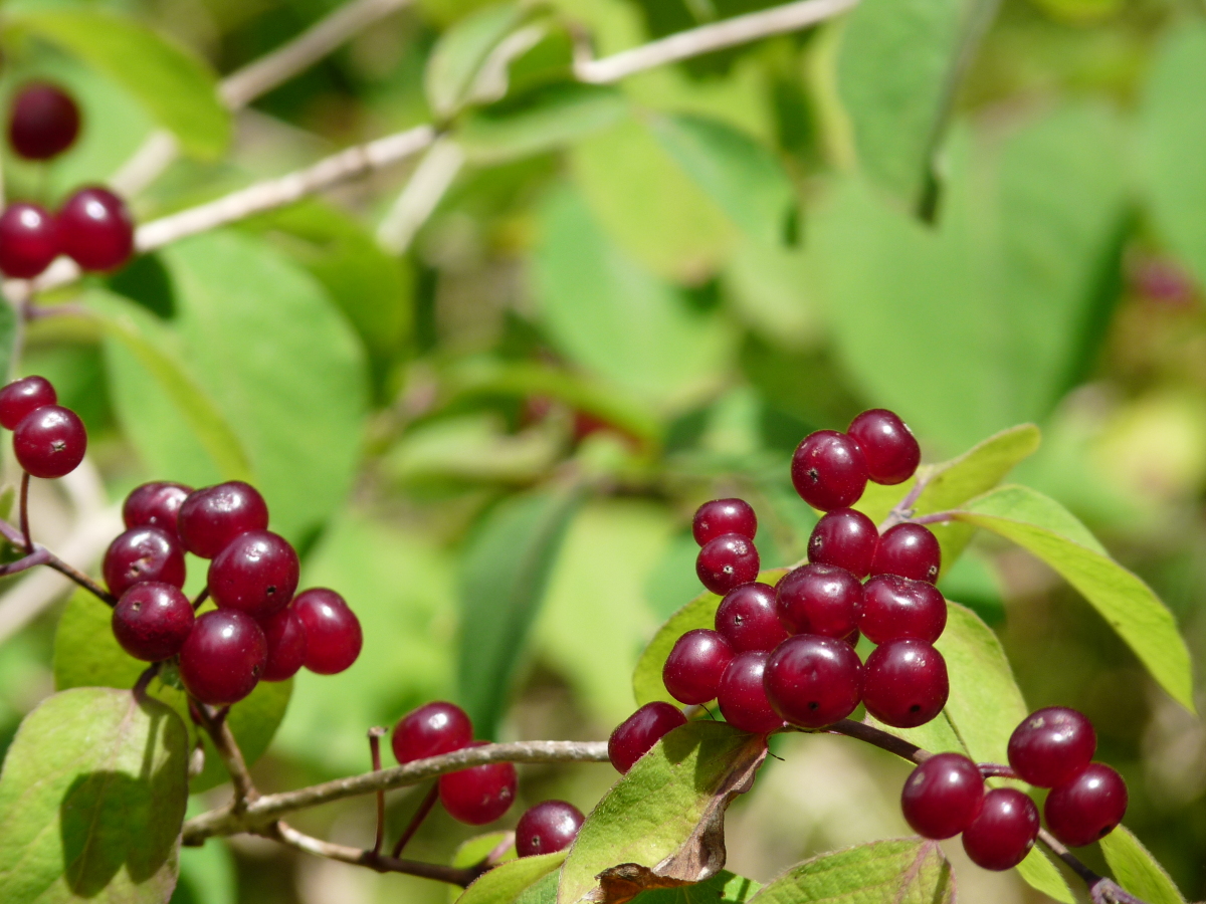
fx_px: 16932
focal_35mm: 486
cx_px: 603
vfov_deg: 3.1
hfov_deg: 4.1
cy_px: 452
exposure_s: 1/250
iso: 100
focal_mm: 86.4
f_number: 5.6
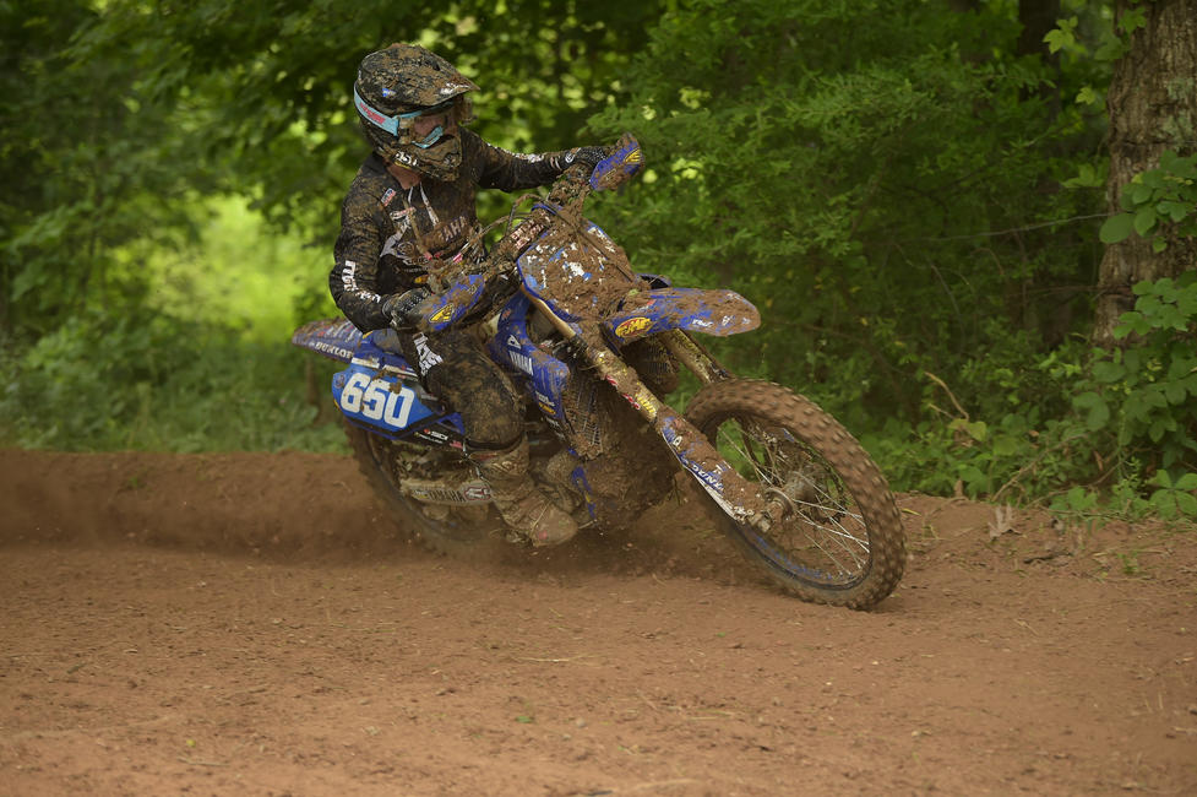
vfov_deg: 13.0
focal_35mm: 105
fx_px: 3489
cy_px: 398
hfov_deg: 19.5
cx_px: 598
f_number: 2.8
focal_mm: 105
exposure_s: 1/1000
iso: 640
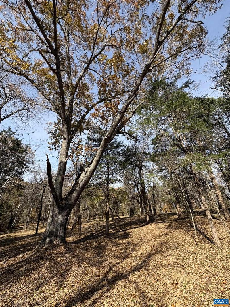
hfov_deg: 85.7
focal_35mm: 14
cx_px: 115
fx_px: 124
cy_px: 154
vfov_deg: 102.1
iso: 40
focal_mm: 2.22
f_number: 2.2
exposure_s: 1/858
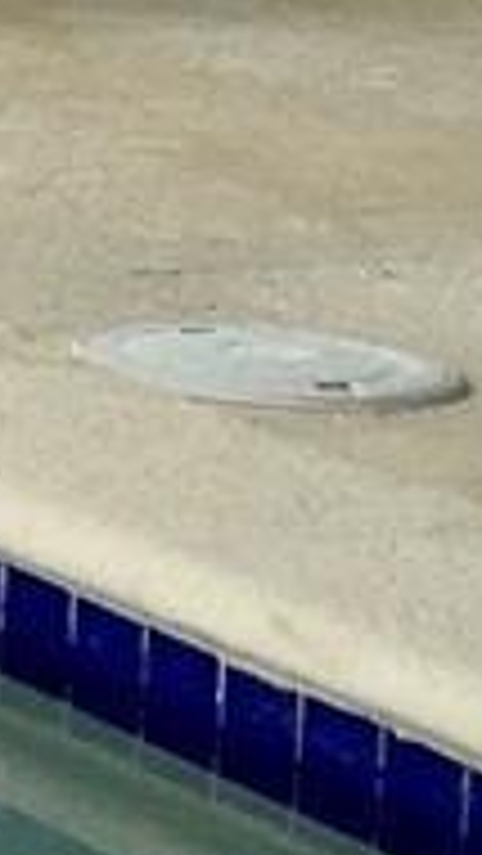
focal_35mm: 266
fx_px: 6038
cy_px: -122
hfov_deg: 4.0
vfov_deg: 8.0
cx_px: -2126
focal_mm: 4.15
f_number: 2.2
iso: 25
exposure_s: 1/1538
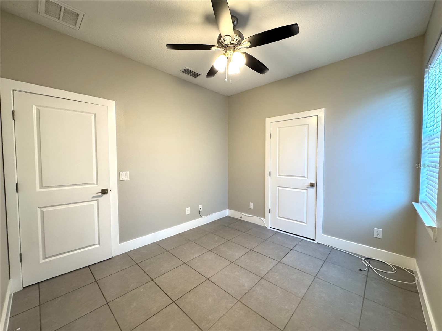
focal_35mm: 14
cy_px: 166
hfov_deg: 102.1
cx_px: 221
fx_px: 179
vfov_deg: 85.7
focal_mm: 2.22
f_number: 2.2
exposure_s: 1/60
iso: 250
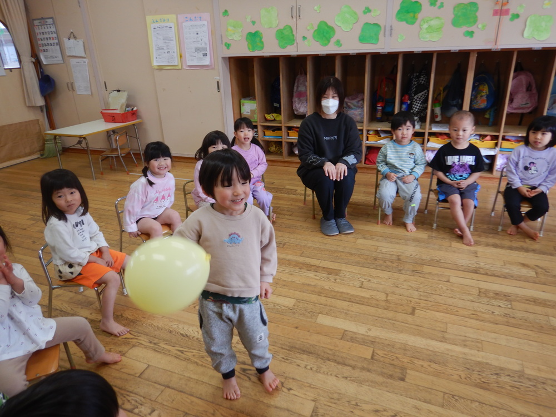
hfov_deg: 71.6
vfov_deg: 56.8
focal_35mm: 24
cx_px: 278
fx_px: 385
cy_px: 208
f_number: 2.8
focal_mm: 4.3
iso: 125
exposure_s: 1/60
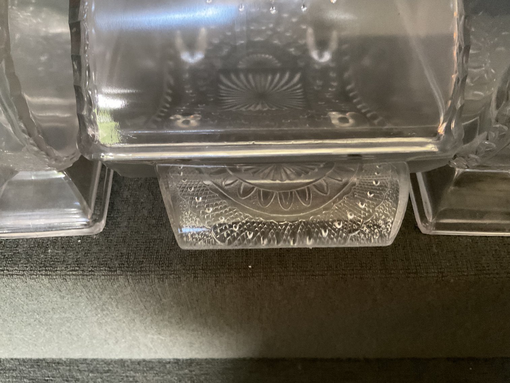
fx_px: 427
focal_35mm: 29
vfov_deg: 48.2
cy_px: 192
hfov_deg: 61.7
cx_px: 255
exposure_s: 1/30
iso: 500
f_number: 1.8
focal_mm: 3
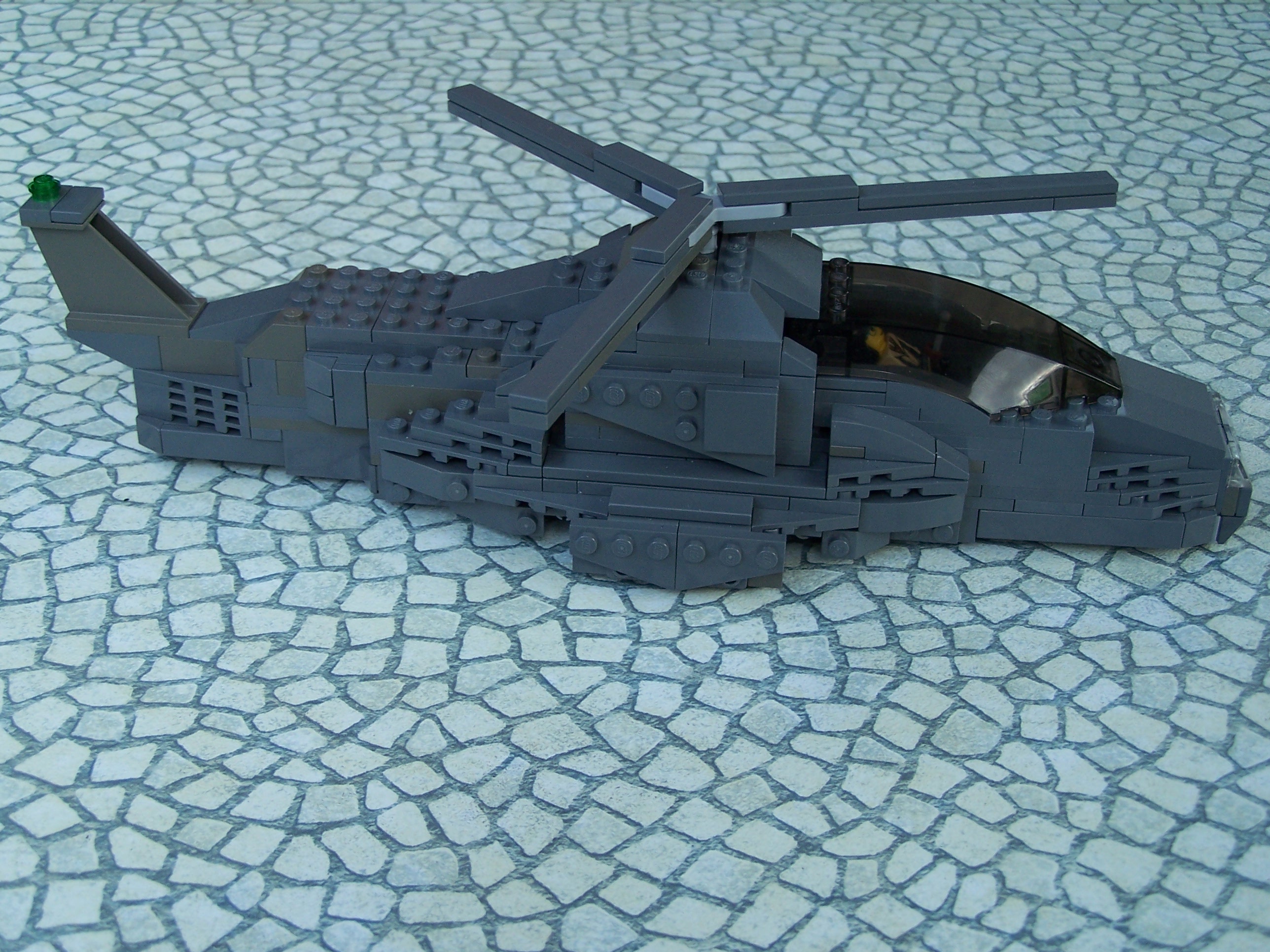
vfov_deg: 28.6
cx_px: 635
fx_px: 1871
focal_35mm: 51
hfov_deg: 37.5
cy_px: 476
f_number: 3
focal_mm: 8.5
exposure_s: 1/180
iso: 80
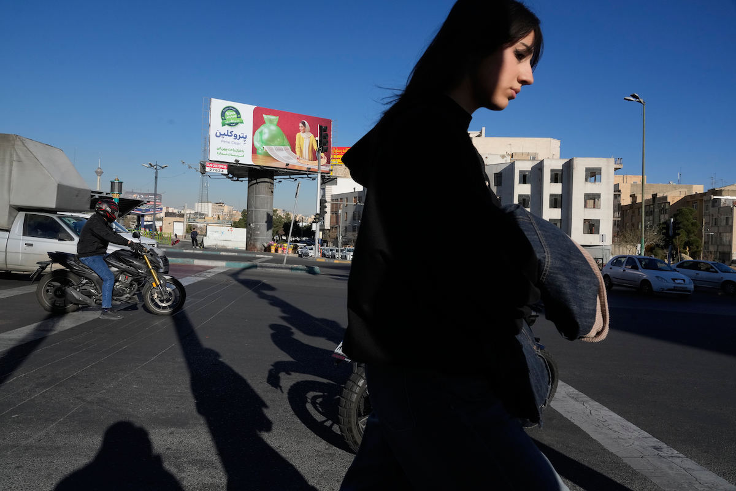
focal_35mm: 24
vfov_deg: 53.1
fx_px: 491
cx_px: 368
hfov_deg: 73.7
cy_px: 246
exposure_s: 1/1600
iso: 1000
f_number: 13
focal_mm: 24
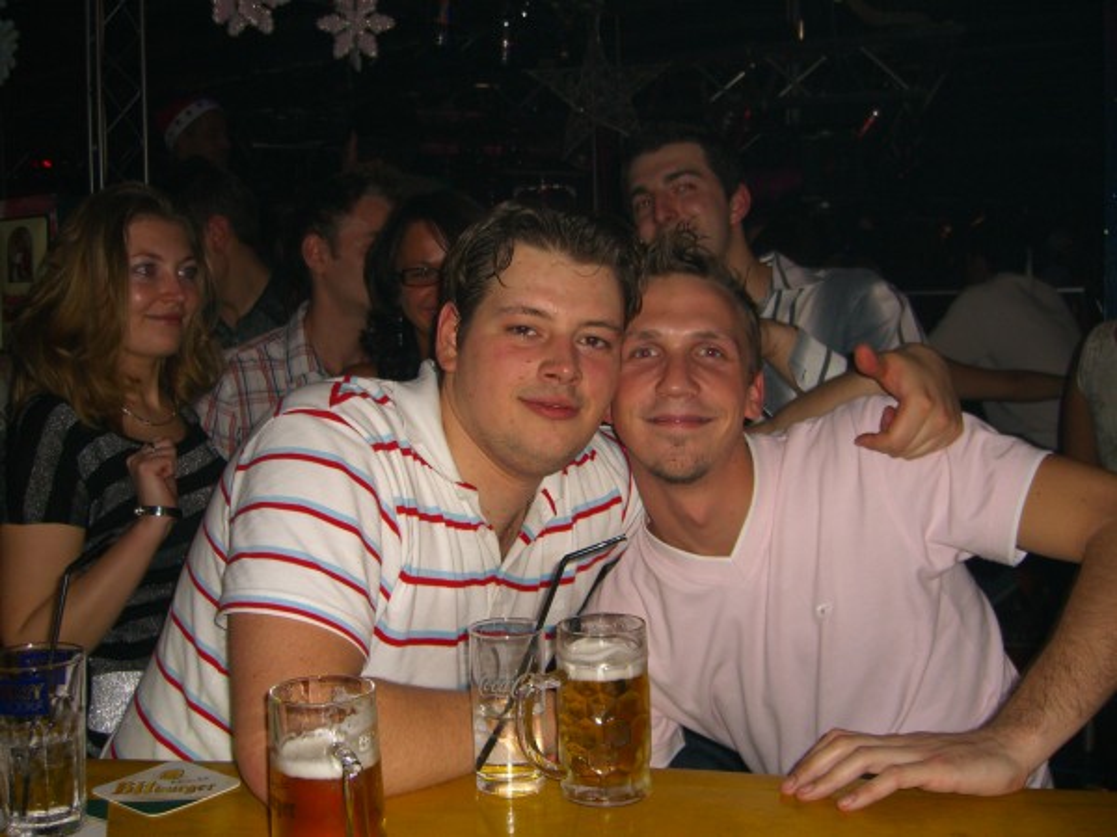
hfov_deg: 49.0
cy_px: 418
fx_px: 1226
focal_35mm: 38
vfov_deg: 37.7
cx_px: 558
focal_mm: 7.9
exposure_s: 1/60
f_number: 2.8
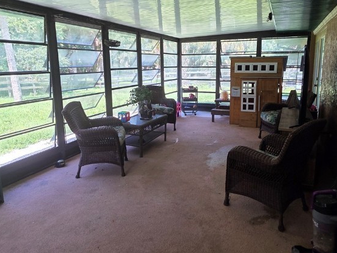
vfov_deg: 56.5
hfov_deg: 71.6
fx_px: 234
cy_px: 107
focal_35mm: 24
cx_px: 177
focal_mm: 2.2
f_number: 1.9
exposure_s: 1/120
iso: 64
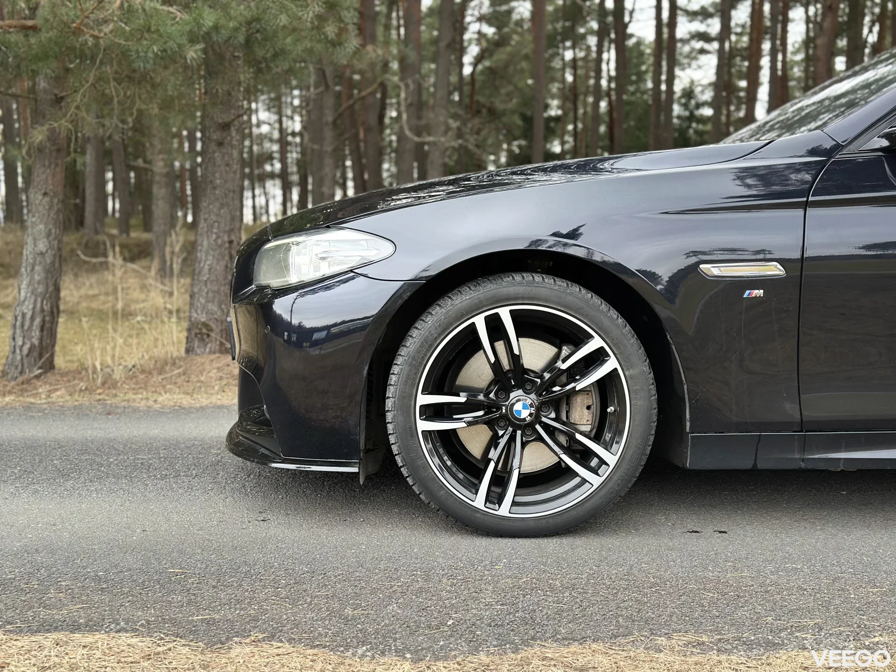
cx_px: 448
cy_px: 336
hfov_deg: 39.7
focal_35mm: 48
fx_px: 1242
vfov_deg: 30.3
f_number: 1.78
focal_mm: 6.86
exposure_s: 1/126
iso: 160
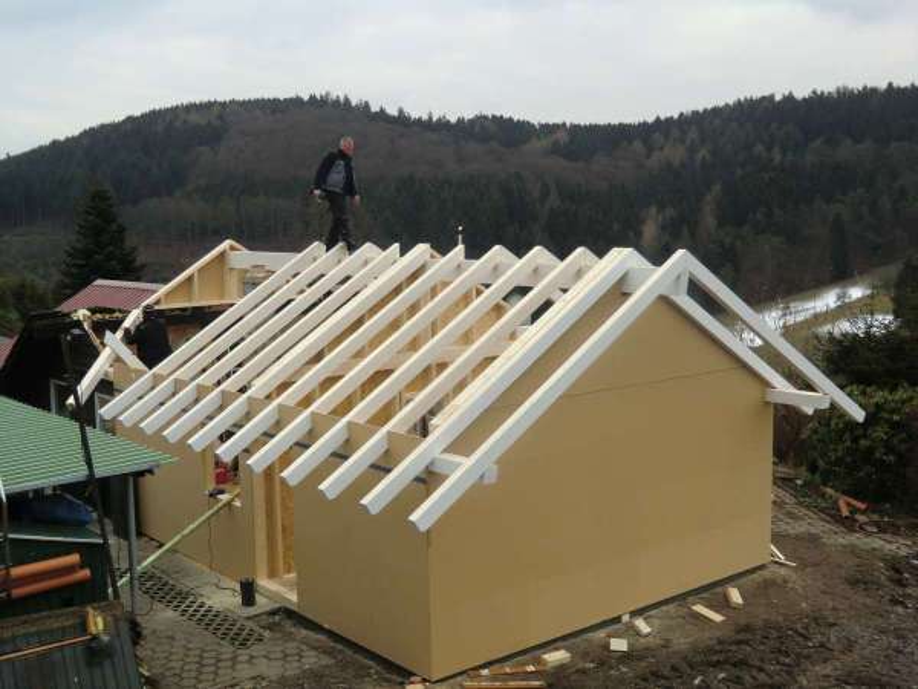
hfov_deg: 46.8
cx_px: 459
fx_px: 1061
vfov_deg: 36.0
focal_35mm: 40
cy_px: 344
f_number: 3.8
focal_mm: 7.1
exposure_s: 1/100
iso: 64
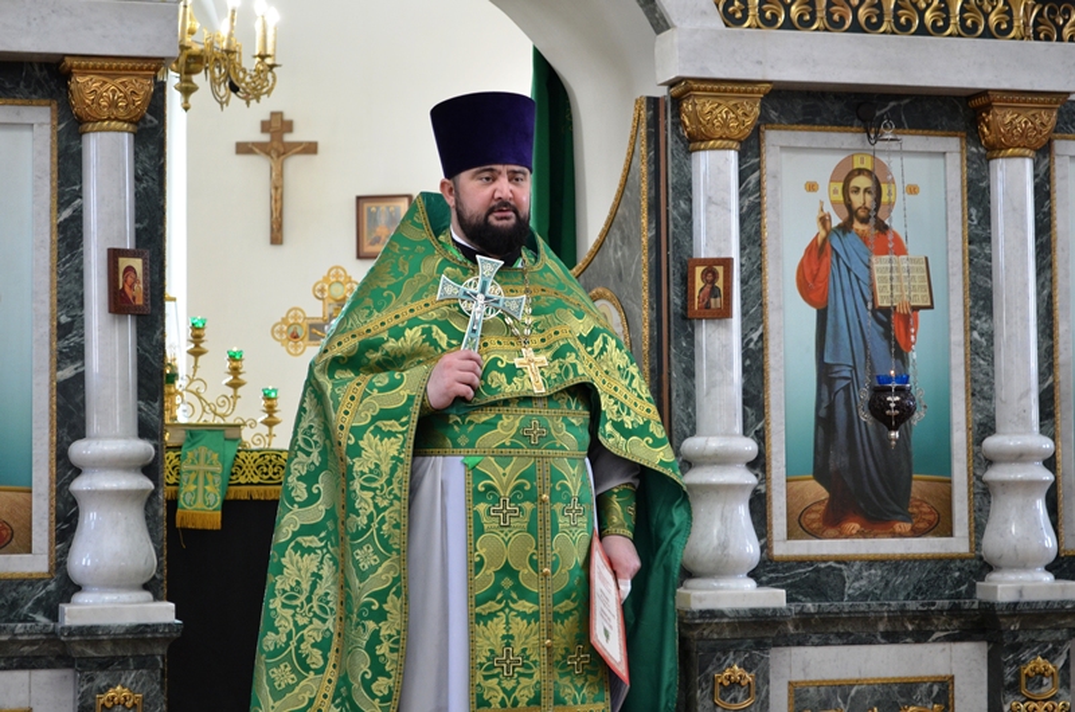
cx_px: 538
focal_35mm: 82
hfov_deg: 24.7
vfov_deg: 16.5
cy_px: 356
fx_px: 2459
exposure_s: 1/30
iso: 800
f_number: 5.6
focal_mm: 55
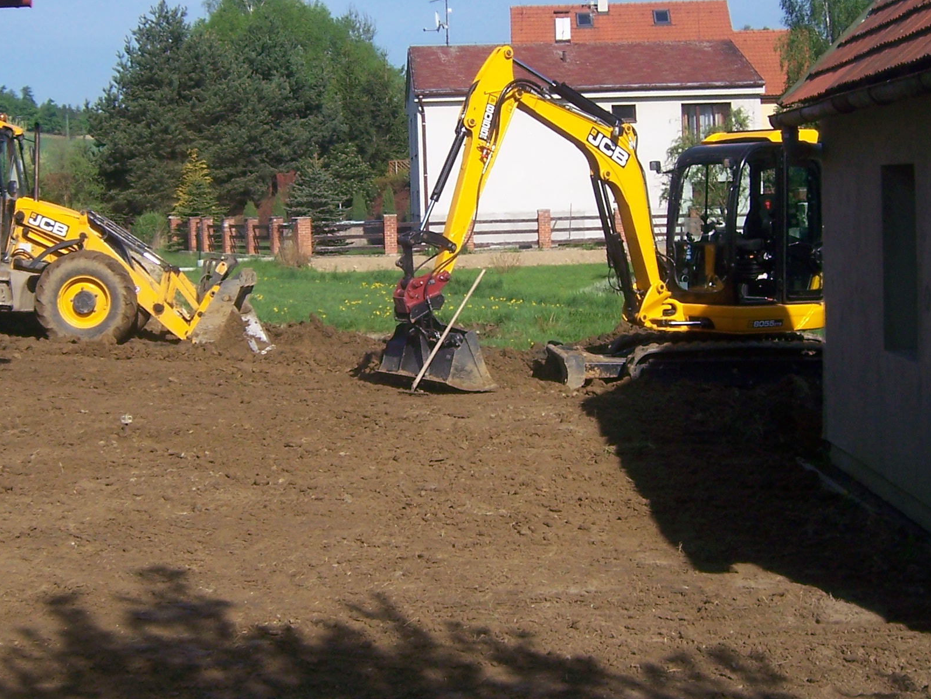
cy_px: 227
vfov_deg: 22.8
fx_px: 1722
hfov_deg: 30.2
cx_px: 390
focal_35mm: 64
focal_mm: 6
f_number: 4.5
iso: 80
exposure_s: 1/640
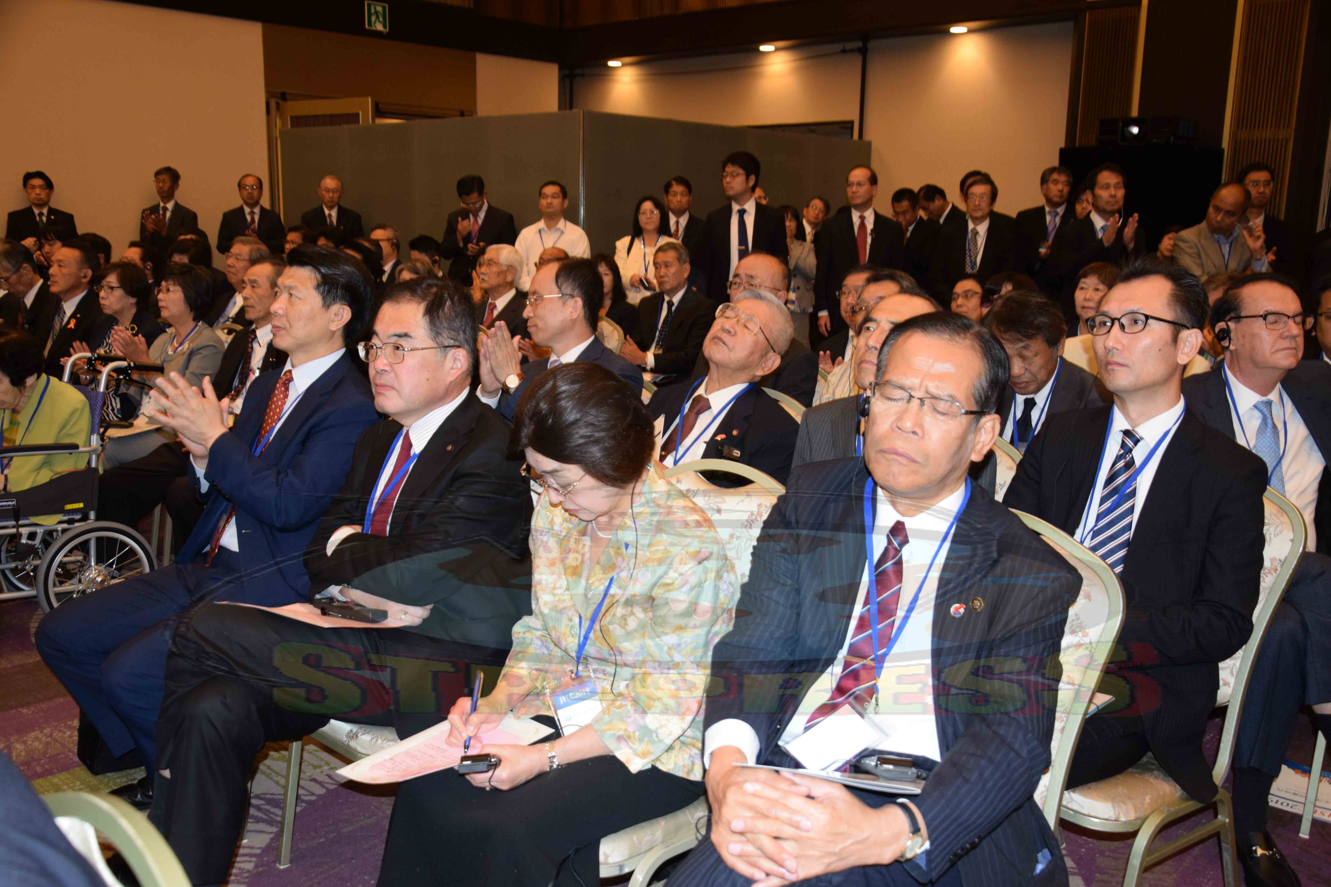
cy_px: 444
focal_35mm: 32
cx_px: 666
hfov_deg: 59.5
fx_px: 1165
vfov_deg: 41.7
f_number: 5
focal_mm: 21
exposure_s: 1/60
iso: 800
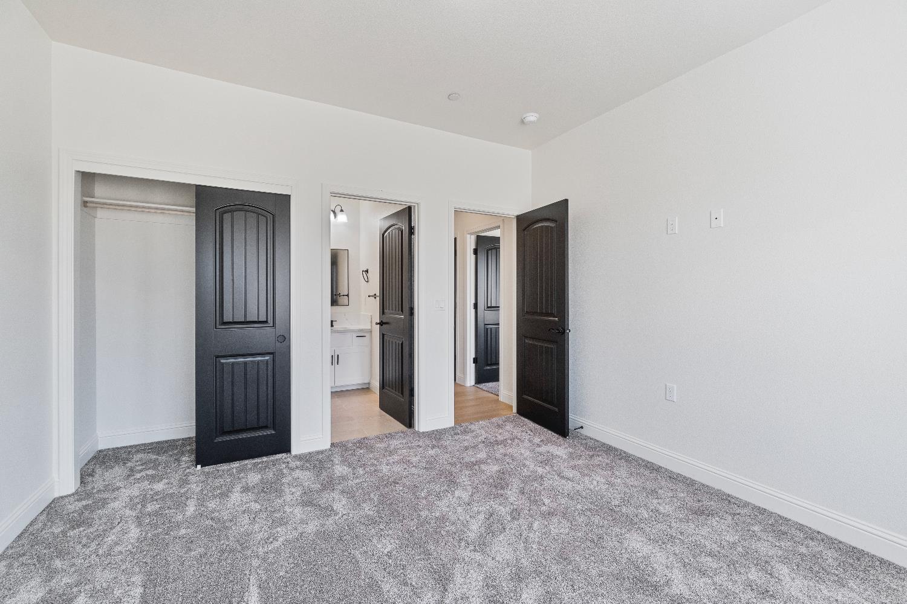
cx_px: 454
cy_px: 302
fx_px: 378
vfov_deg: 77.3
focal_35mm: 15
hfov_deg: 100.4
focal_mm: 10
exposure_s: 1/25
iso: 640
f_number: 8
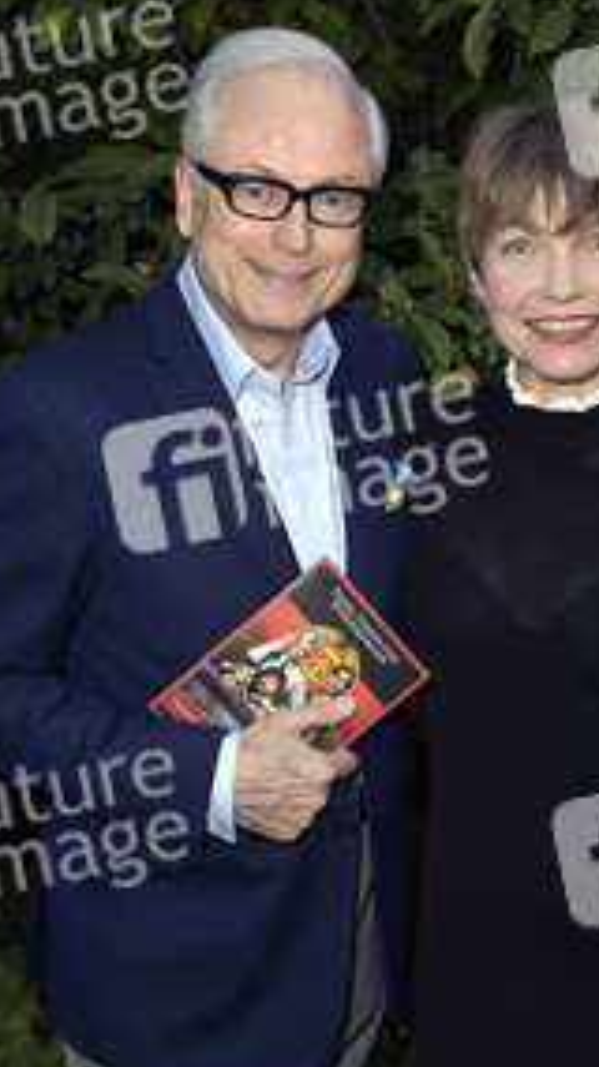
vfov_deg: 43.5
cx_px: 404
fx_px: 1329
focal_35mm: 47
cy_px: 651
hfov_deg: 25.3
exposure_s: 1/60
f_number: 5.6
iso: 800
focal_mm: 32
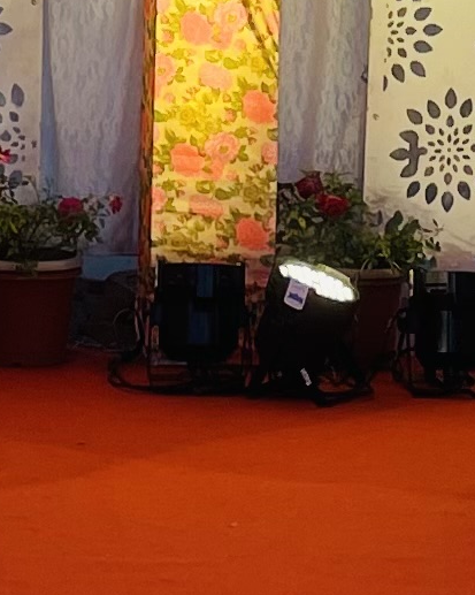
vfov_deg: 9.2
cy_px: -541
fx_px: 3482
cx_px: 260
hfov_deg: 7.8
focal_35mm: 198
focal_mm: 4.2
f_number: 1.6
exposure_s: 1/162
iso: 32
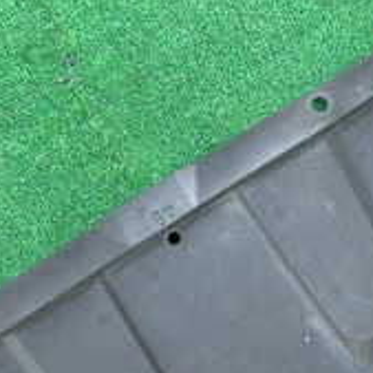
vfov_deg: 19.1
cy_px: 384
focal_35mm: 88
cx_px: 256
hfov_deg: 19.6
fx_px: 1073
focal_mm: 5.05
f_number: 2.2
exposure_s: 1/125
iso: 500
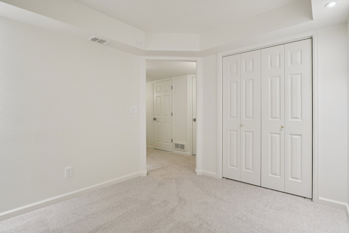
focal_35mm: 16
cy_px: 116
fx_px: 160
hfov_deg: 95.0
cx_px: 174
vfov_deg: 72.0
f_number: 8
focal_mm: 11
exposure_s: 1/8
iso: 400
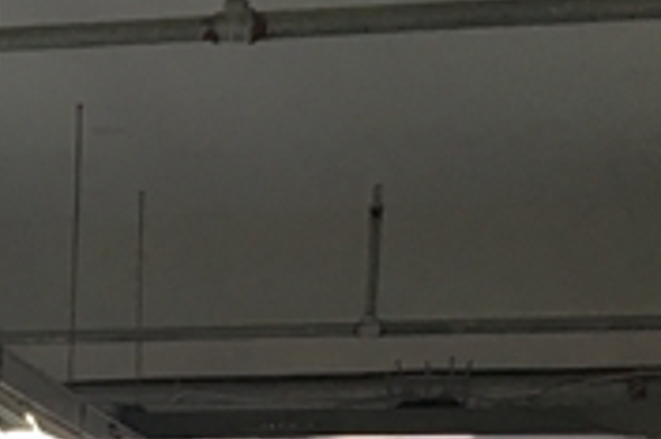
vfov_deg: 9.0
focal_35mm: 137
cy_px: 1077
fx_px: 2513
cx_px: -278
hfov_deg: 14.2
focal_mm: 4.15
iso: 40
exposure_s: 1/33
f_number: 2.2
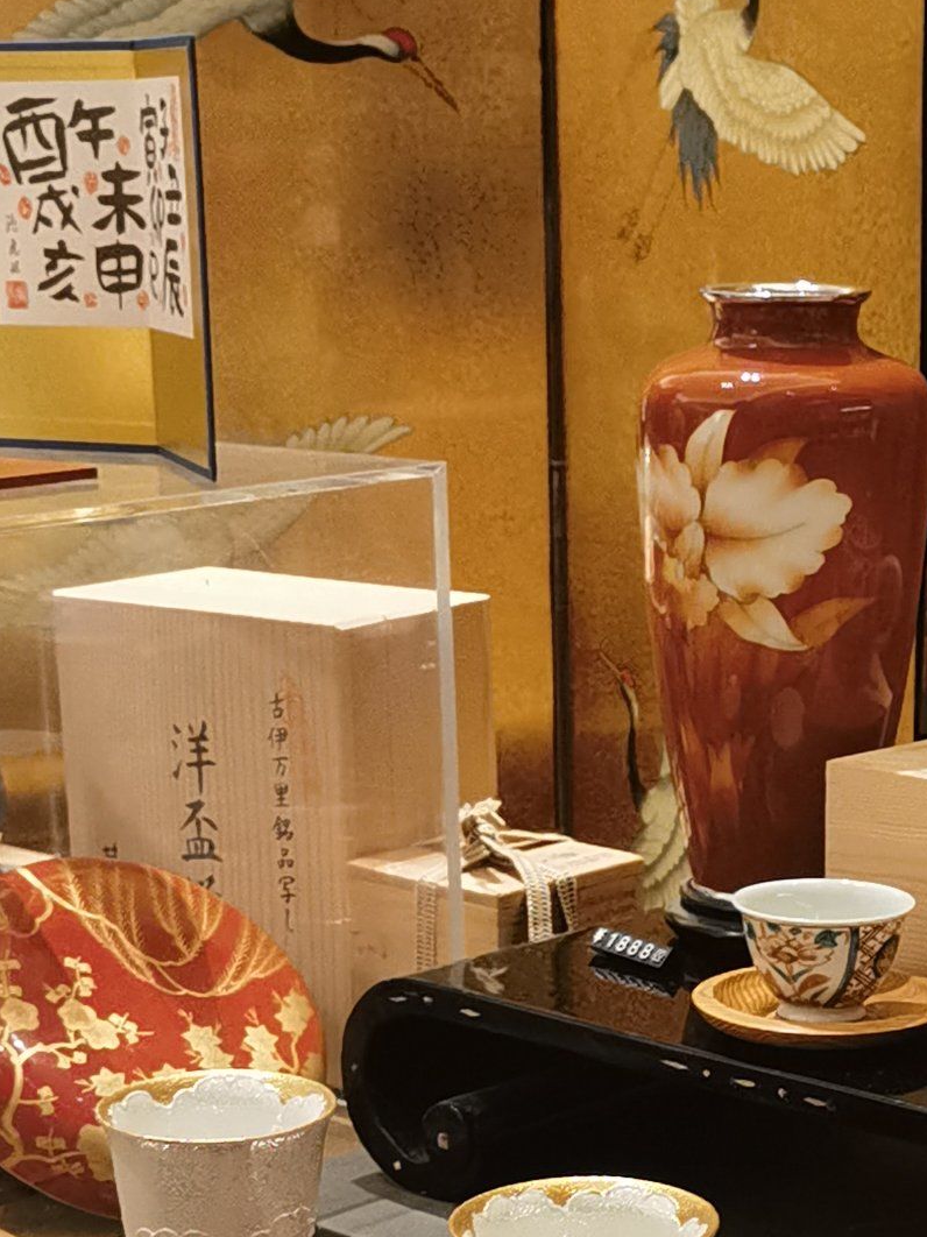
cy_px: 1001
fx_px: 3215
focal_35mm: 90
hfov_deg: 16.3
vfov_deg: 21.5
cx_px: 726
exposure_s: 1/50
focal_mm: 6.67
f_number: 1.9
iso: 125
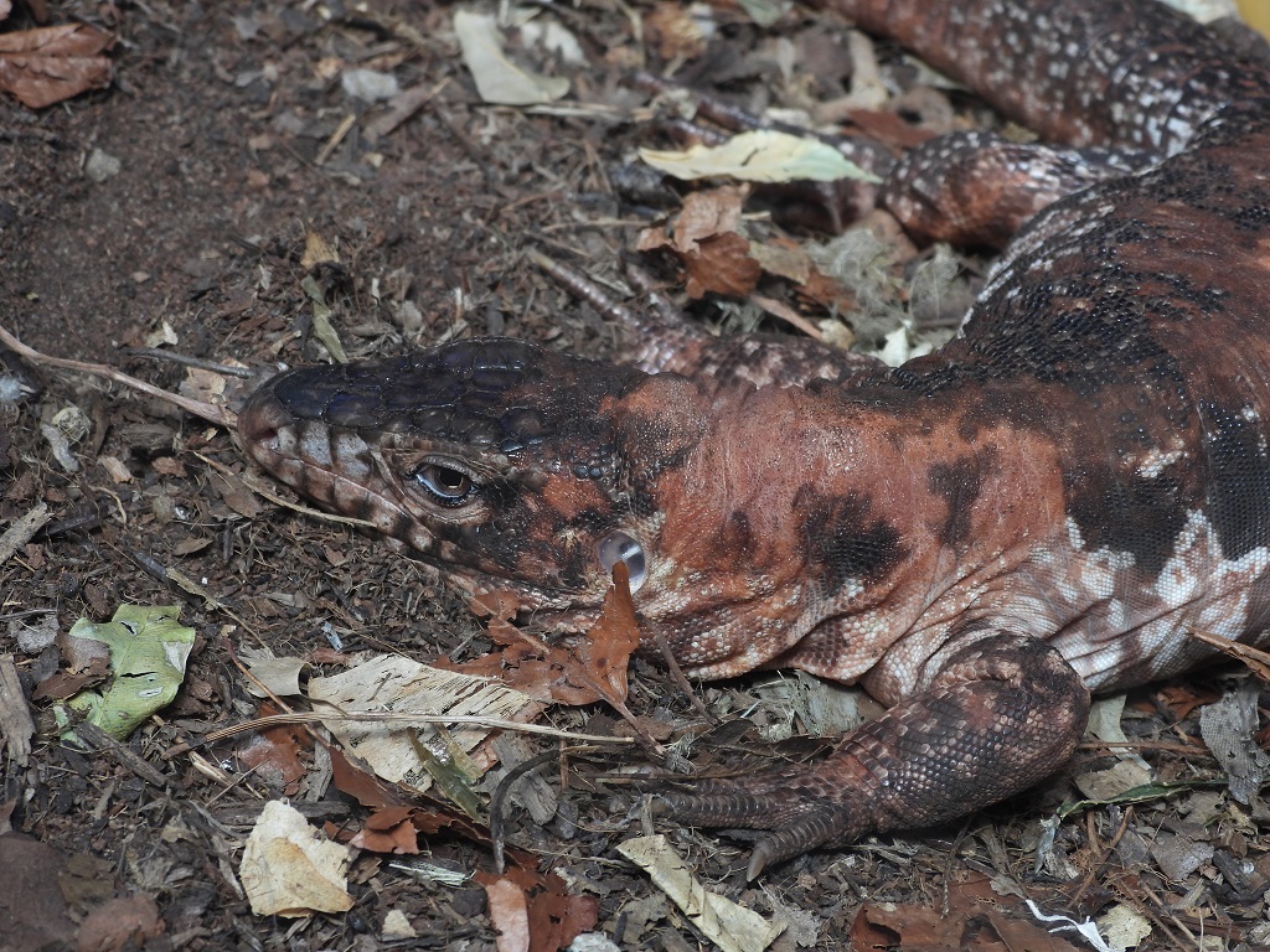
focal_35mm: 105
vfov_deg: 14.1
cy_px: 476
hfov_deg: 18.7
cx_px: 635
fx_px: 3852
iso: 100
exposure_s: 1/100
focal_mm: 18.7
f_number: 4
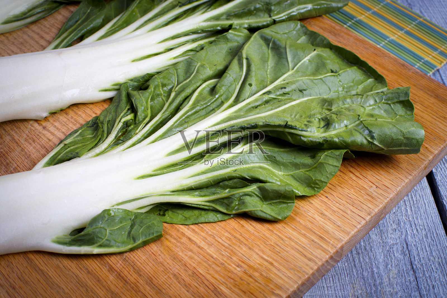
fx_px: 621
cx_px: 224
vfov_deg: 27.0
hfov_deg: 39.6
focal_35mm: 50
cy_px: 149
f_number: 16
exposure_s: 1/90
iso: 100
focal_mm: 50
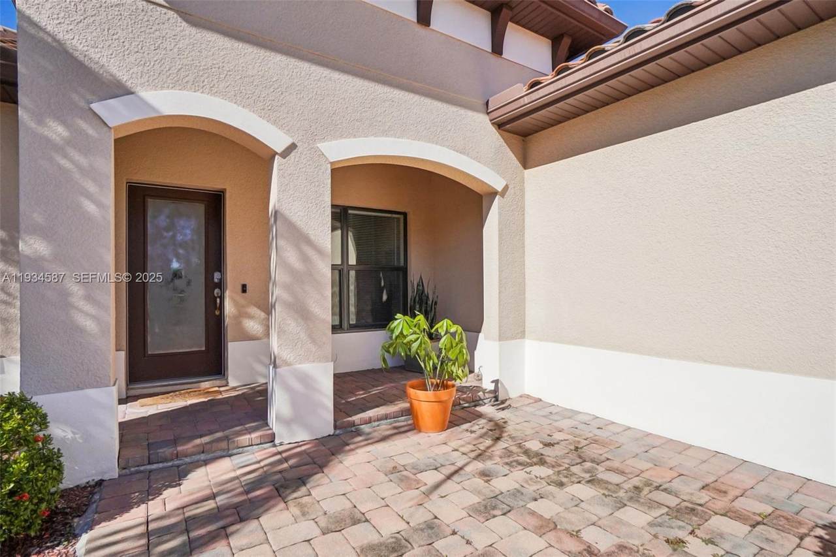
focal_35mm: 16
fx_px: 383
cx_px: 418
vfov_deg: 72.0
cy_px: 278
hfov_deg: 95.0
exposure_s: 1/1250
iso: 400
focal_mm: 11
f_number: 8
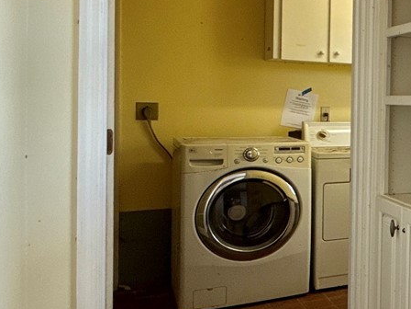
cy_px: 119
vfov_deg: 29.0
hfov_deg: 27.9
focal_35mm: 50
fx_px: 594
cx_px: 594
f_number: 2.2
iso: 64
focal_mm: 2.22
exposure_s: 1/99
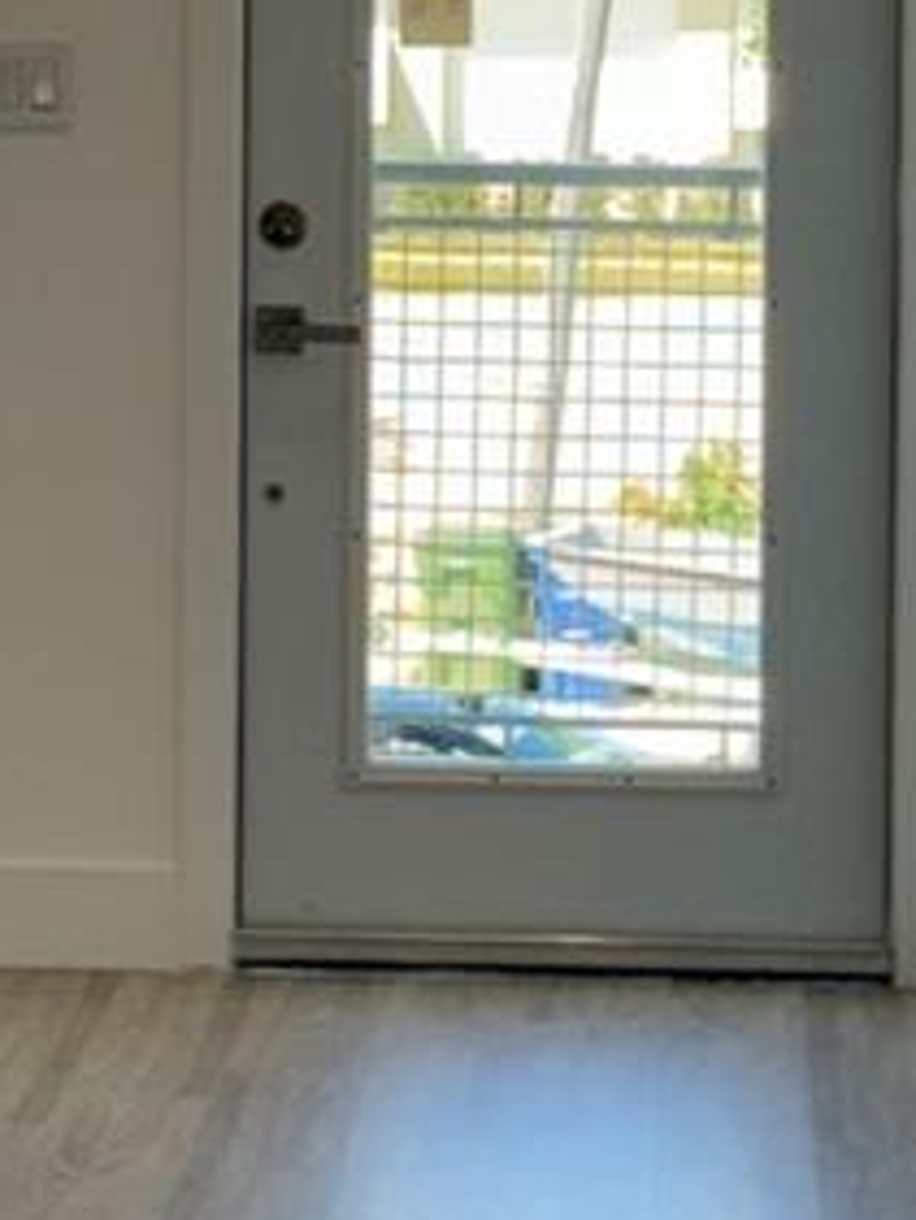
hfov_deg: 7.2
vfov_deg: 9.6
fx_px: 7227
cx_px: 56
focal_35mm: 205
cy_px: 304
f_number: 1.78
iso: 64
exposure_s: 1/261
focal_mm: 6.86
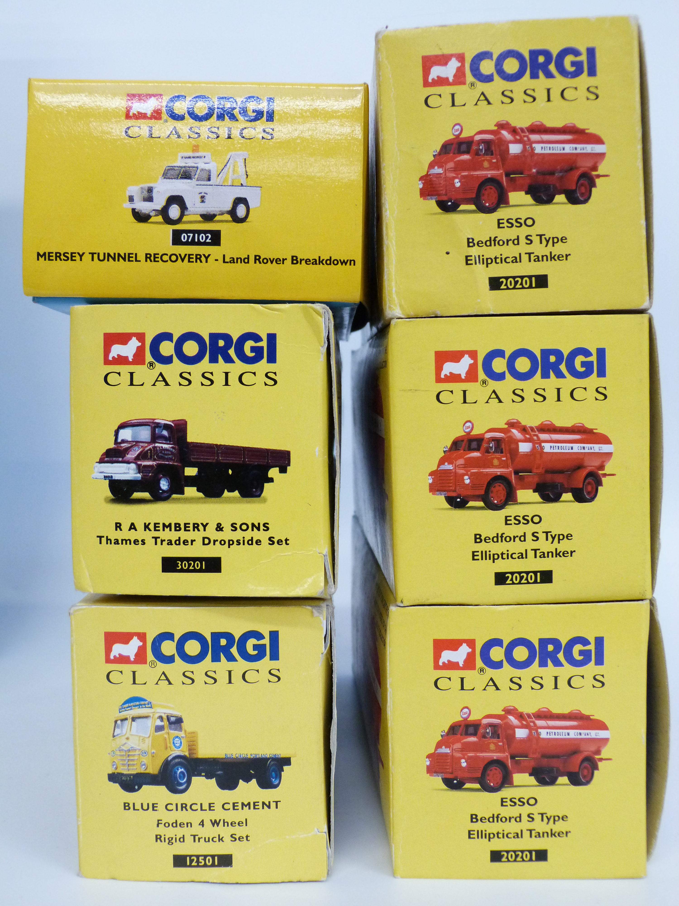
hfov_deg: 37.7
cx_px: 340
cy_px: 453
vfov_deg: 49.0
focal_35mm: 38
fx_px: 994
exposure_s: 1/60
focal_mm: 6.8
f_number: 3.1
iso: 320
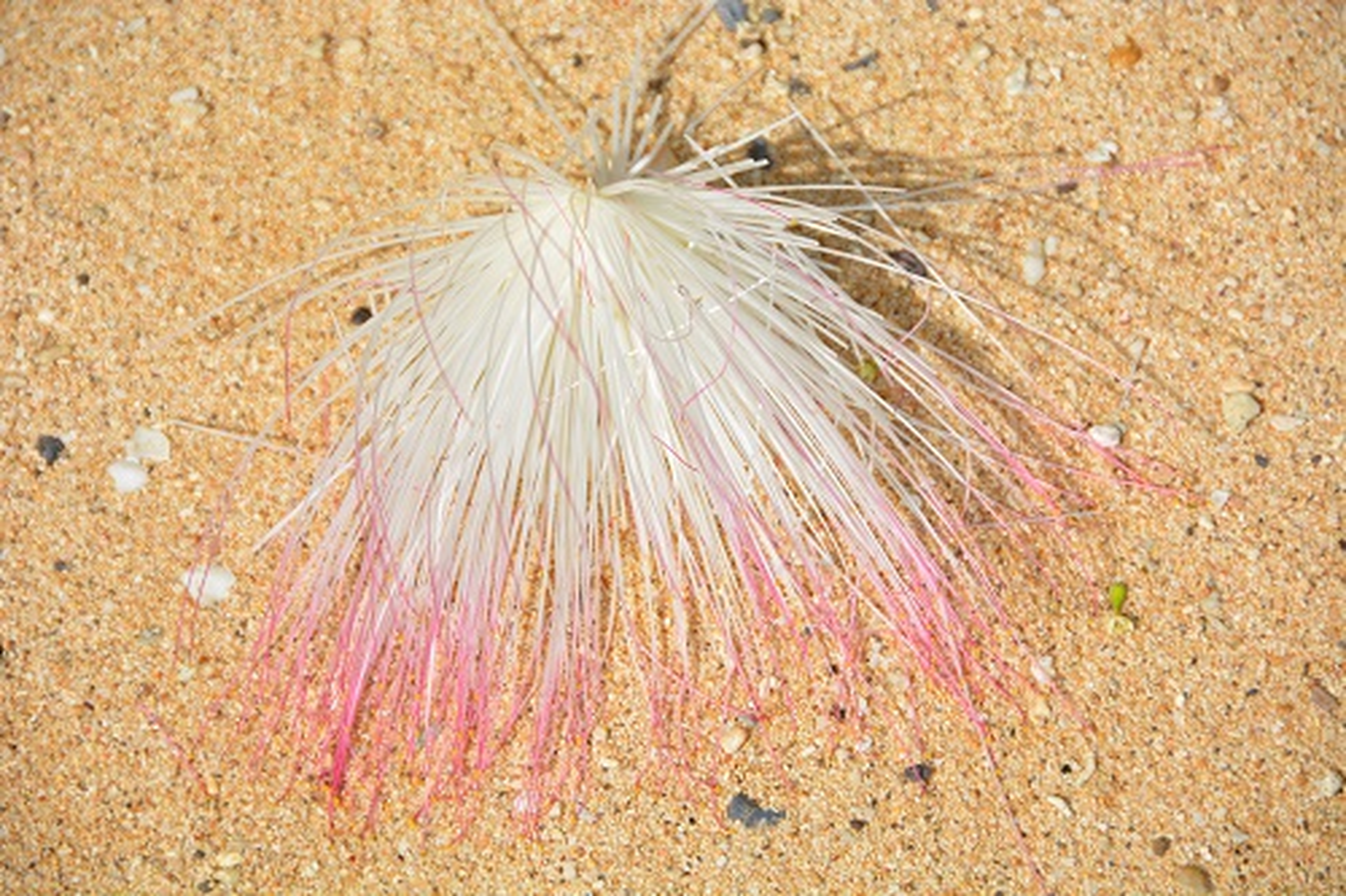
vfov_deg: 4.6
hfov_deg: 6.9
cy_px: 448
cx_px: 673
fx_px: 11212
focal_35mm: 300
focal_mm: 200
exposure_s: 1/800
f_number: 7.1
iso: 200
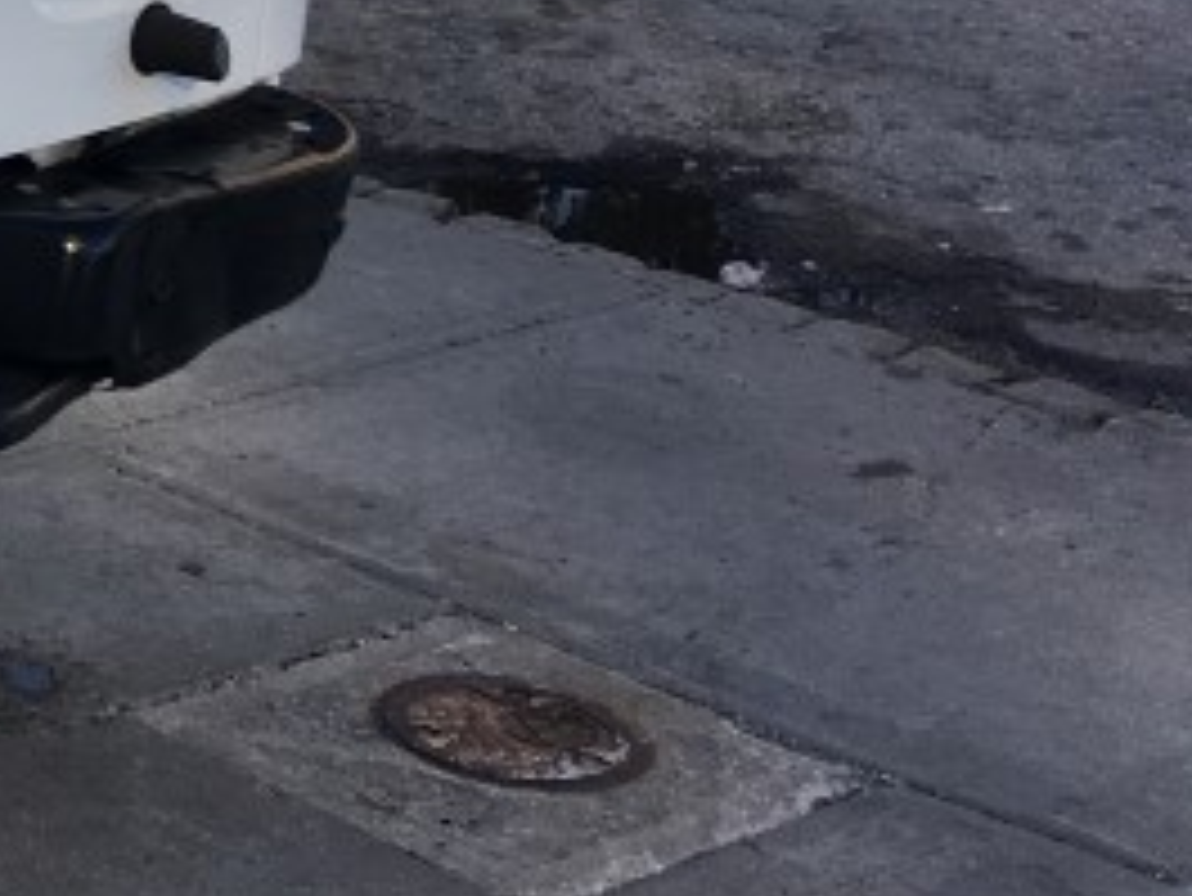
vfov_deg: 12.6
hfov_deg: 14.8
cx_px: -1084
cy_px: -414
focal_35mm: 112
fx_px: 3858
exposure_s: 1/516
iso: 25
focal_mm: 4.15
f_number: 2.2
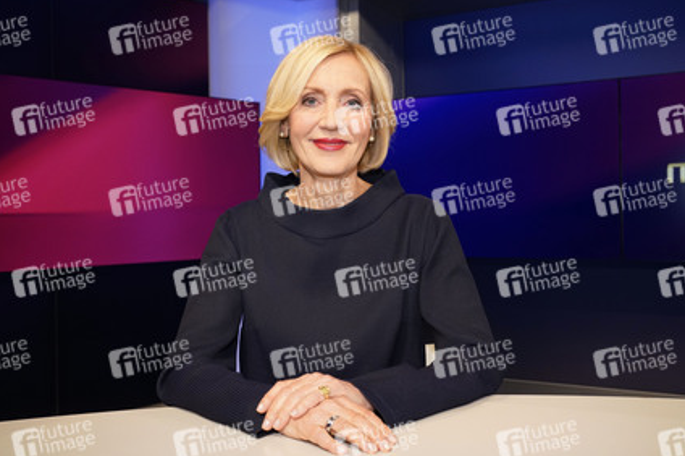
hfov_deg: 57.3
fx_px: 627
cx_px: 334
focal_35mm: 33
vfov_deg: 39.9
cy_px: 238
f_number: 5
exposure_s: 1/160
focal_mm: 31
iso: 2000
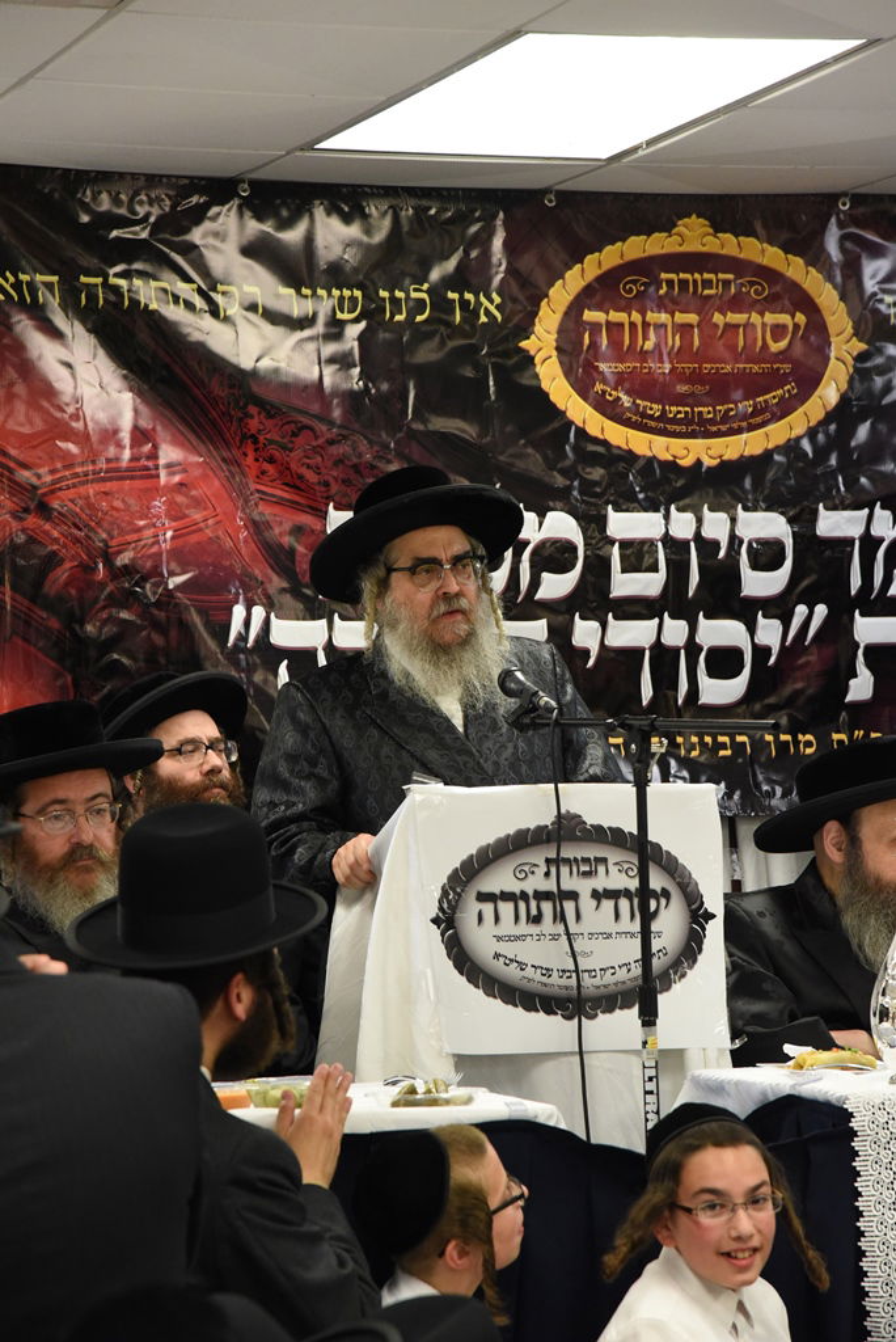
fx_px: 4474
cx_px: 448
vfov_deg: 17.1
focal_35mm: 120
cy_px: 671
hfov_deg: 11.4
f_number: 6.3
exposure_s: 1/250
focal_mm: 120
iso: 5600
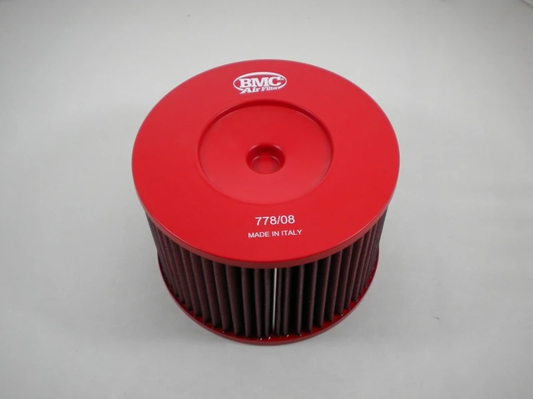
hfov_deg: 45.8
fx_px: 631
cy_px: 200
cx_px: 266
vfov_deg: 35.1
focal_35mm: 41
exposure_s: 1/62.4
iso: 104
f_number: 3.5
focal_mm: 7.4
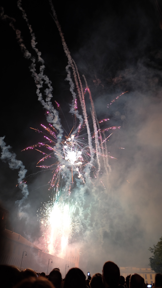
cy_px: 146
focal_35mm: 26
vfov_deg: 71.9
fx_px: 199
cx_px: 65
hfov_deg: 44.1
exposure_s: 1/10
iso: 200
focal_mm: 16
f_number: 1.8
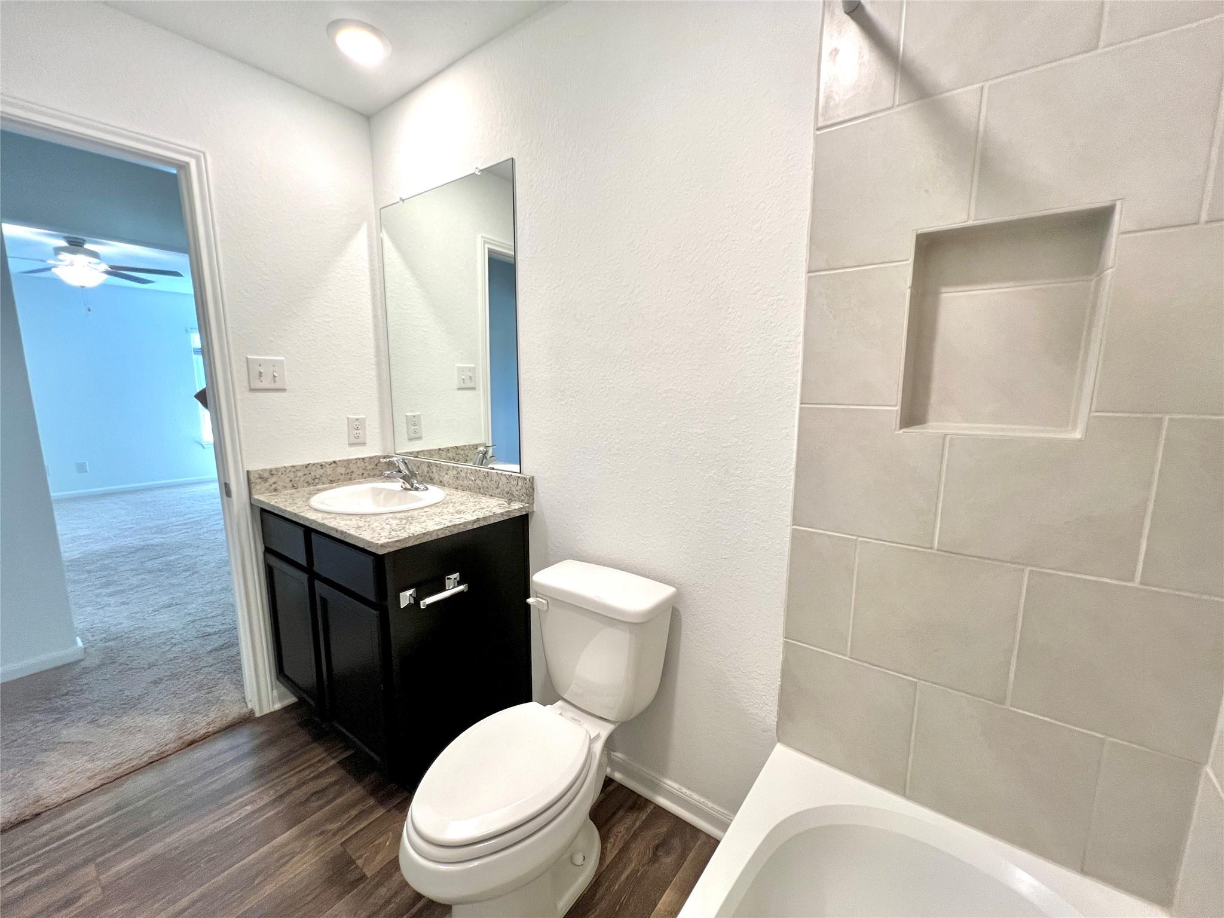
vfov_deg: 89.9
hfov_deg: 106.2
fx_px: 460
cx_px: 612
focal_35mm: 13
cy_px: 459
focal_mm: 1.57
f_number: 1.8
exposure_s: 1/120
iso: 160
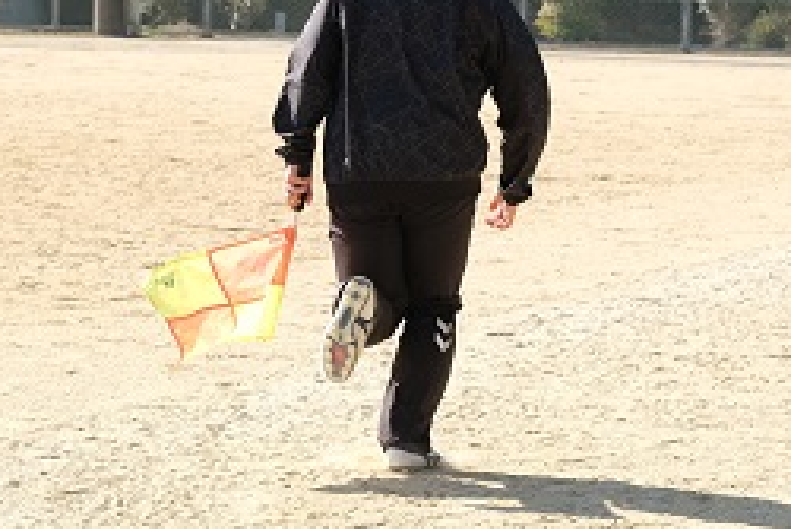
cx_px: 256
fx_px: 4617
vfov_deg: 6.5
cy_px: 192
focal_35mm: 210
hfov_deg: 9.8
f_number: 7.1
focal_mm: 70
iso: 400
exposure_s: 1/500
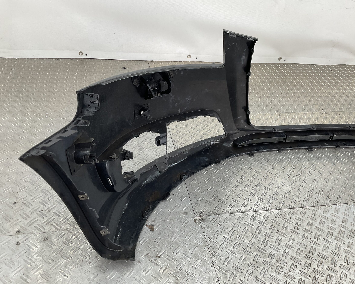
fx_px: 326
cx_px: 194
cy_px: 144
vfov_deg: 47.1
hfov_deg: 57.1
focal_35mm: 31
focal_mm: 3
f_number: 1.8
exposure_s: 1/120
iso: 25
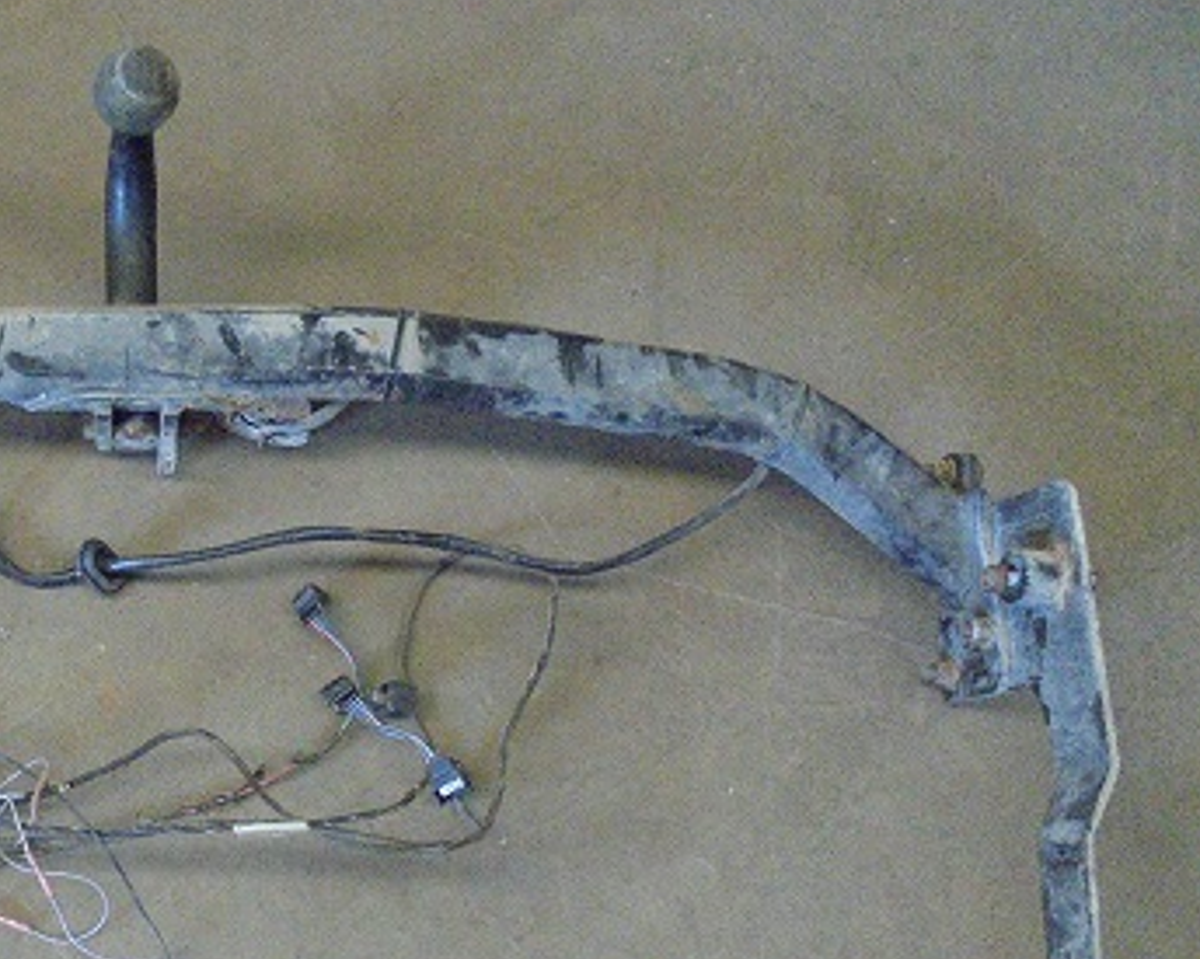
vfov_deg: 32.2
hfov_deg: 38.1
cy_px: 703
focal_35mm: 46
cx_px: 162
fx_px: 1633
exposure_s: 1/100
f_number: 3.5
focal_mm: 4.6
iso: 800
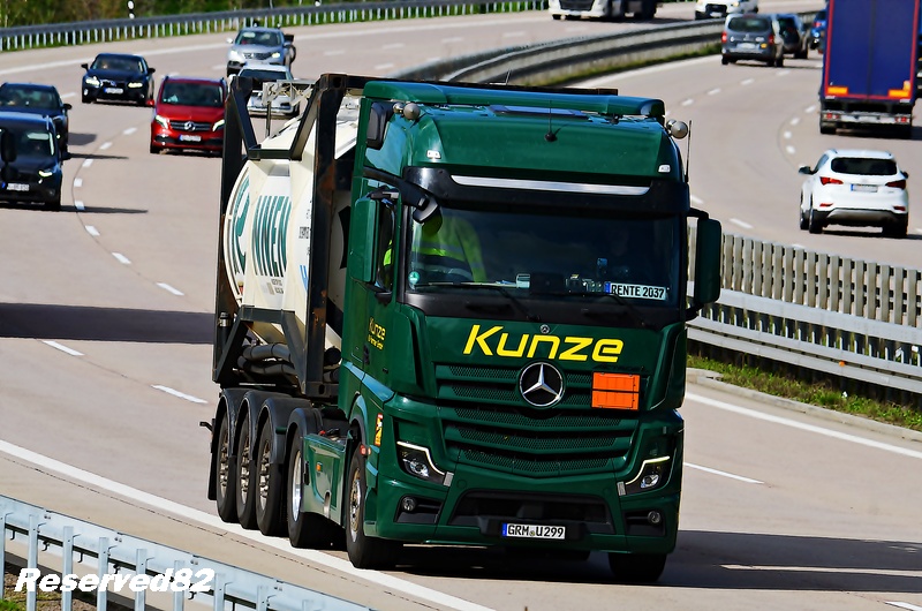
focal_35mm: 450
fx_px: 11502
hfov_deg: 4.6
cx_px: 461
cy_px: 306
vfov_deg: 3.0
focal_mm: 300
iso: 200
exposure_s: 1/640
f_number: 10
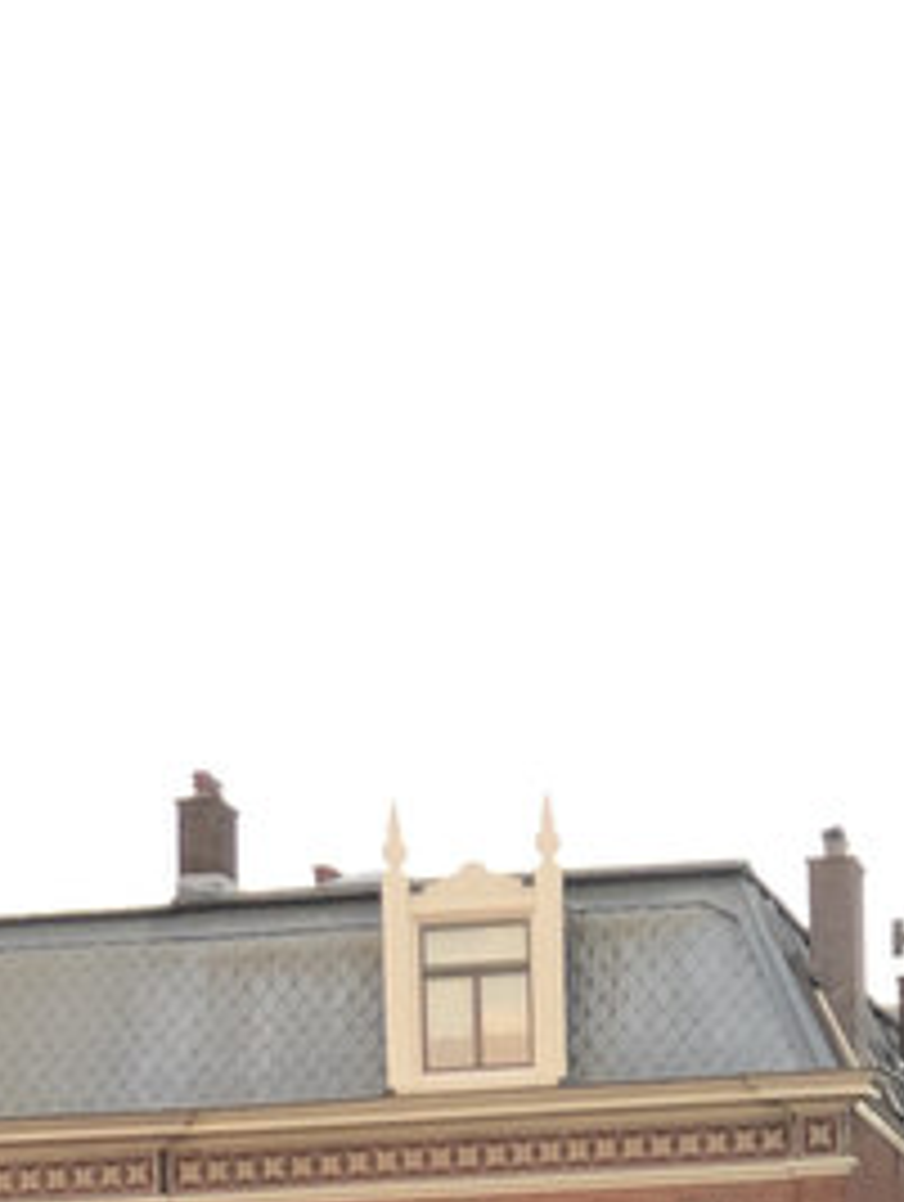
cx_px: 45
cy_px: 1994
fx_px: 6913
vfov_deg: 9.5
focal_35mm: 199
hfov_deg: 7.5
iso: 100
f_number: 2.8
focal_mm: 6.6
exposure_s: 1/120
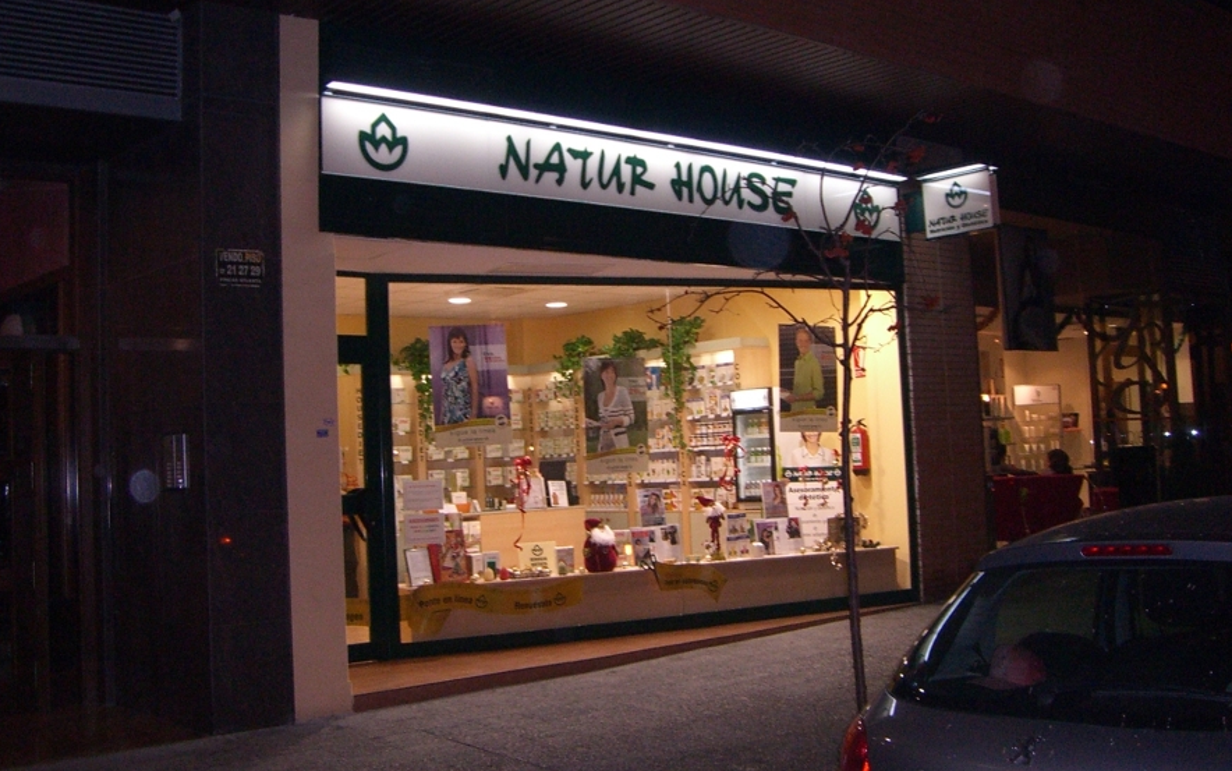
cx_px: 606
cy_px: 331
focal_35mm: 41
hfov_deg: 48.2
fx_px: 1377
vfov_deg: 31.2
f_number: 2.7
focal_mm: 6.2
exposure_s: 1/60
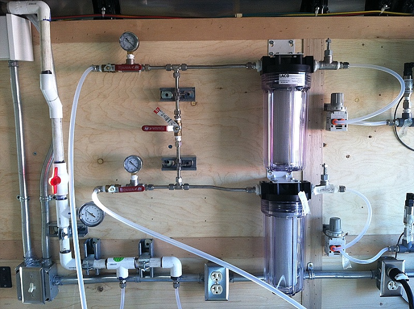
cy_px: 154
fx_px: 418
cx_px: 207
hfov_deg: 52.7
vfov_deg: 40.6
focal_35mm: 35
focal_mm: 3.85
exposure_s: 1/50
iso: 100
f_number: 2.8
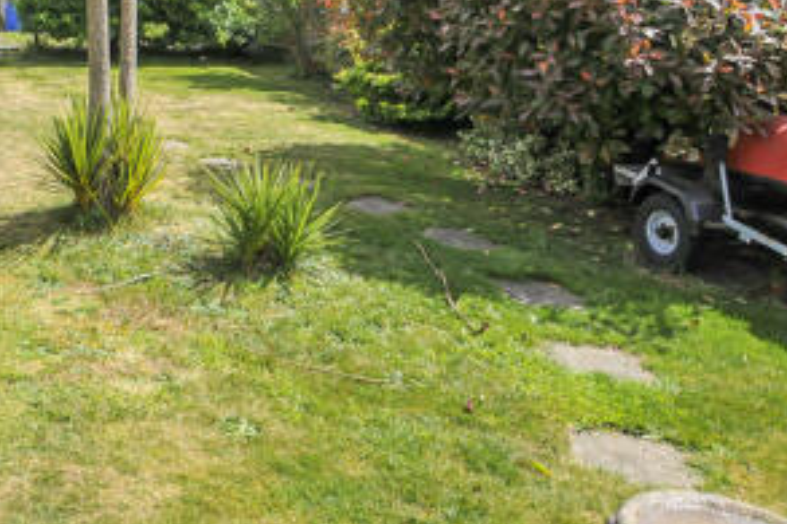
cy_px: -30
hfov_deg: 41.5
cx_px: -48
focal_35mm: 39
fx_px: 842
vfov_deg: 31.3
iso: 200
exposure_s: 1/500
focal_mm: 11.5
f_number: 5.6
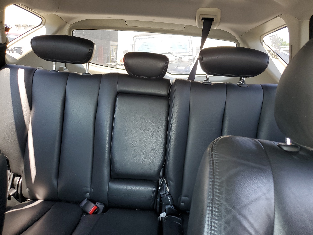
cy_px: 118
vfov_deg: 53.1
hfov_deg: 67.3
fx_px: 235
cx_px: 156
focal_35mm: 26
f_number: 1.5
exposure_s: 1/120
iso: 71
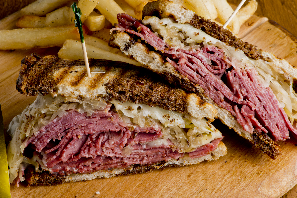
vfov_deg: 13.1
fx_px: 866
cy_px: 99
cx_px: 148
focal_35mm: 105
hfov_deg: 19.5
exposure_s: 1/200
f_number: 25
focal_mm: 105
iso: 160
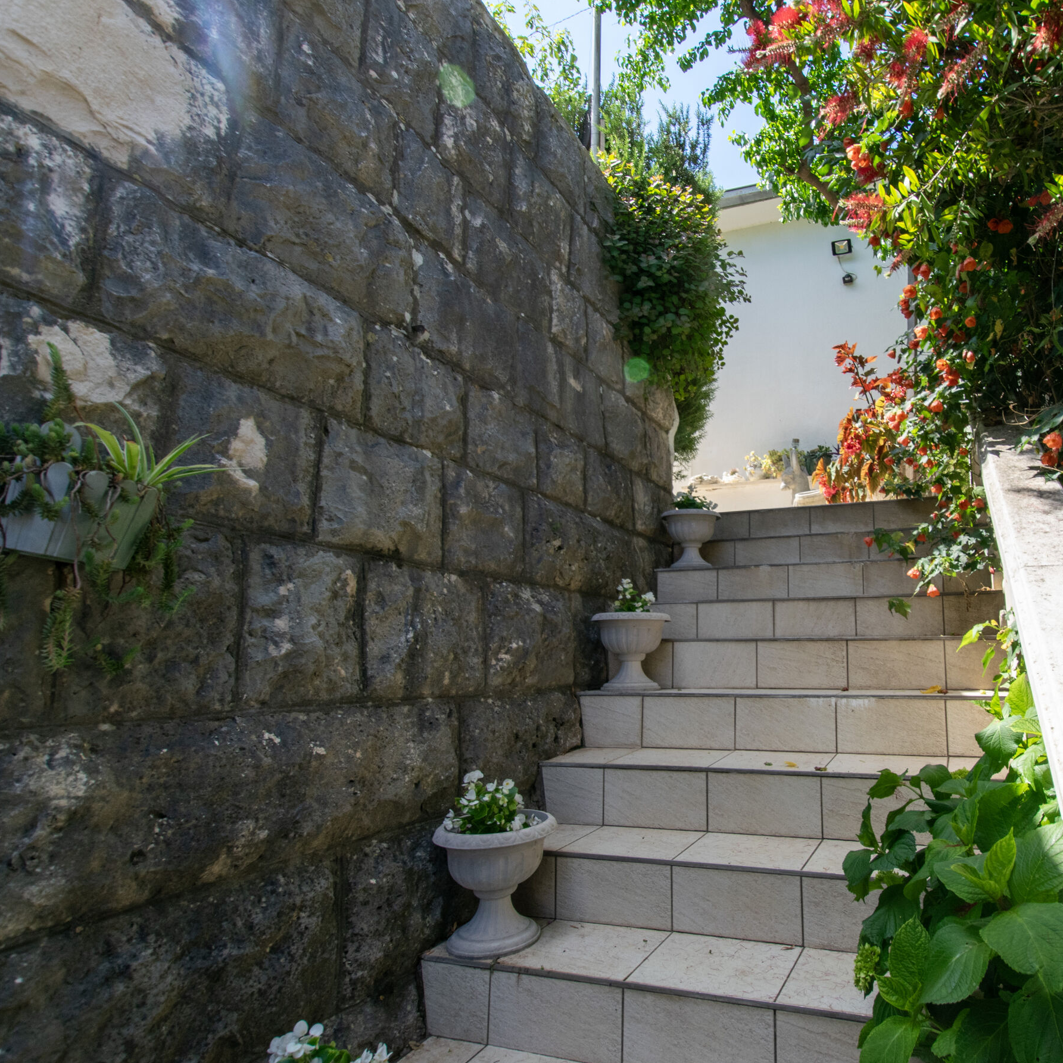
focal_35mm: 20
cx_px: 736
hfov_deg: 71.8
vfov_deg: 74.8
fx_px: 695
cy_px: 536
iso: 200
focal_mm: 10
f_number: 8
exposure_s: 1/200
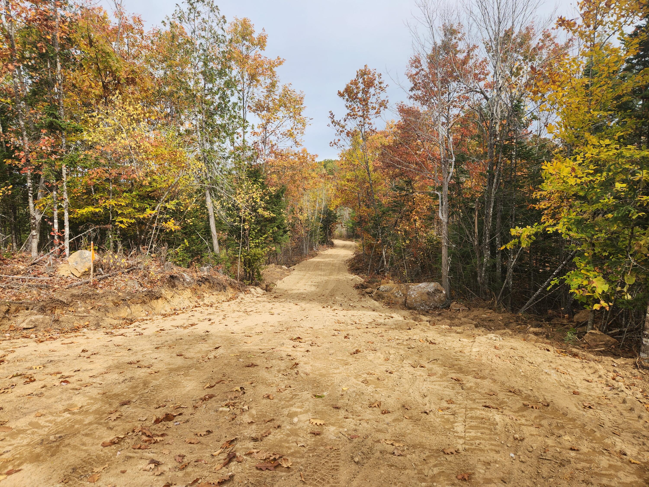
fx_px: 431
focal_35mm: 23
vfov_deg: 58.9
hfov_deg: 73.9
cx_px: 324
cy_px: 244
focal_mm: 5.4
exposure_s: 1/738
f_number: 1.8
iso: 20
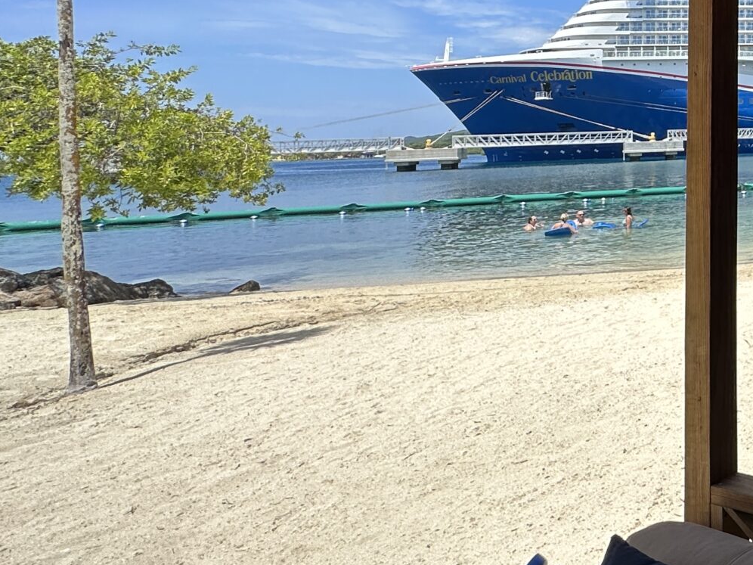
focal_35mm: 36
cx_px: 942
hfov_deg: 36.7
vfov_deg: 37.4
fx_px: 783
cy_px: 71
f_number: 2.2
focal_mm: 2.22
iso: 40
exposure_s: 1/1383
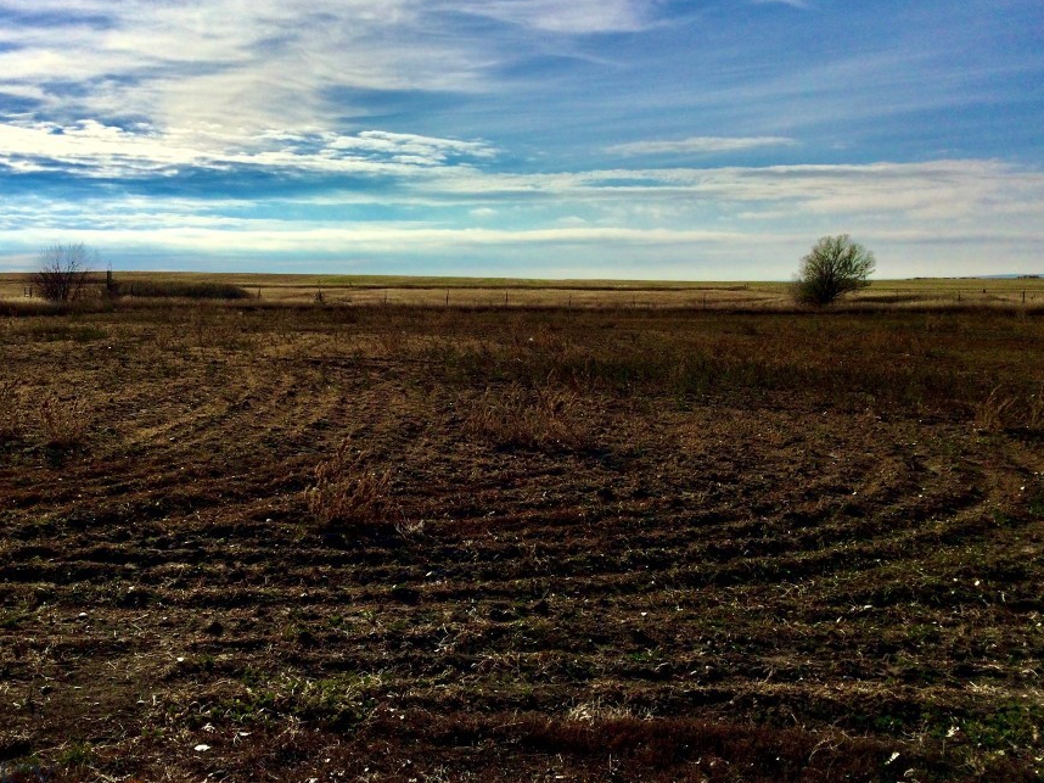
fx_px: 1116
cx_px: 444
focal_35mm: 37
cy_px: 365
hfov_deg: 50.0
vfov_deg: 38.6
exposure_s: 1/5102
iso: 25
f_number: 2.4
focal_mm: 3.3
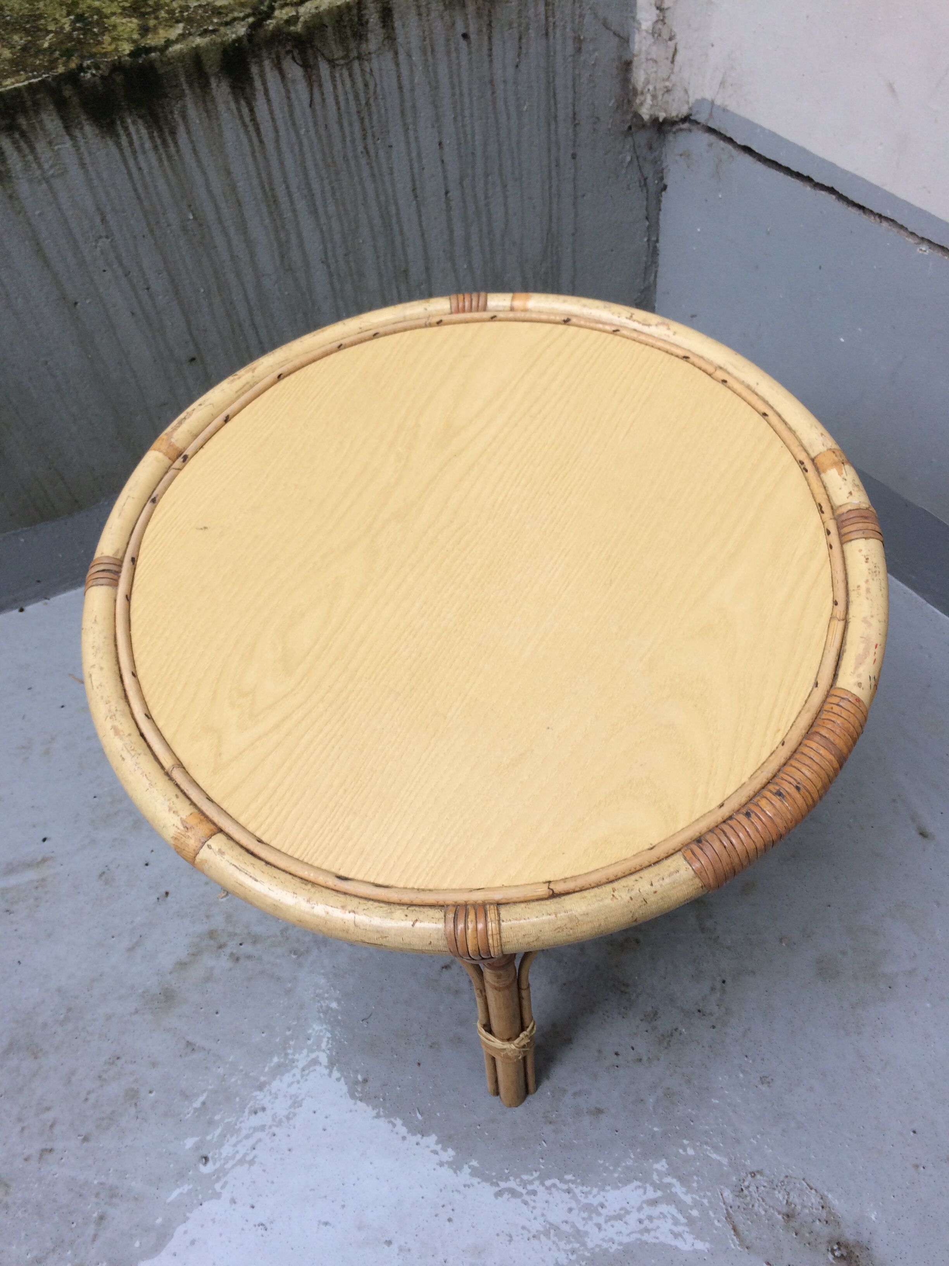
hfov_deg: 48.2
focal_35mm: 29
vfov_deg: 61.7
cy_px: 633
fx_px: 1060
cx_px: 474
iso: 40
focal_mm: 4.15
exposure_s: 1/50
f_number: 2.2
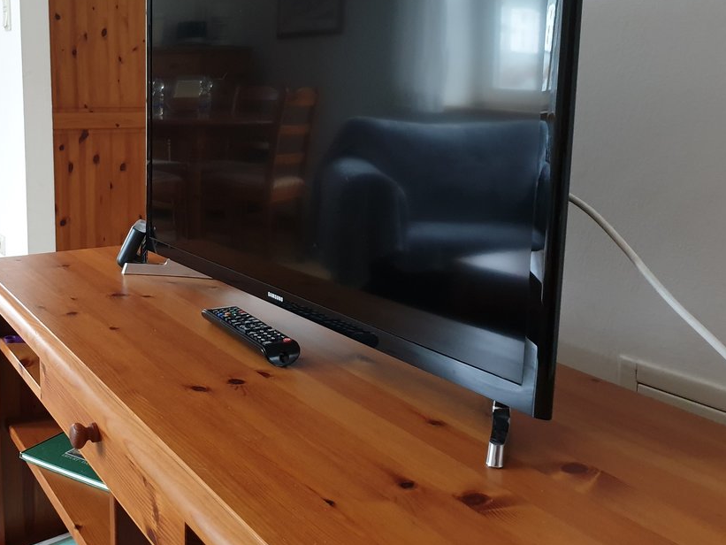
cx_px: 199
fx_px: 797
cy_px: 202
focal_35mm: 38
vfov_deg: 37.5
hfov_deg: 47.5
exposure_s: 1/43
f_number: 1.5
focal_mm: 4.3
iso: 250
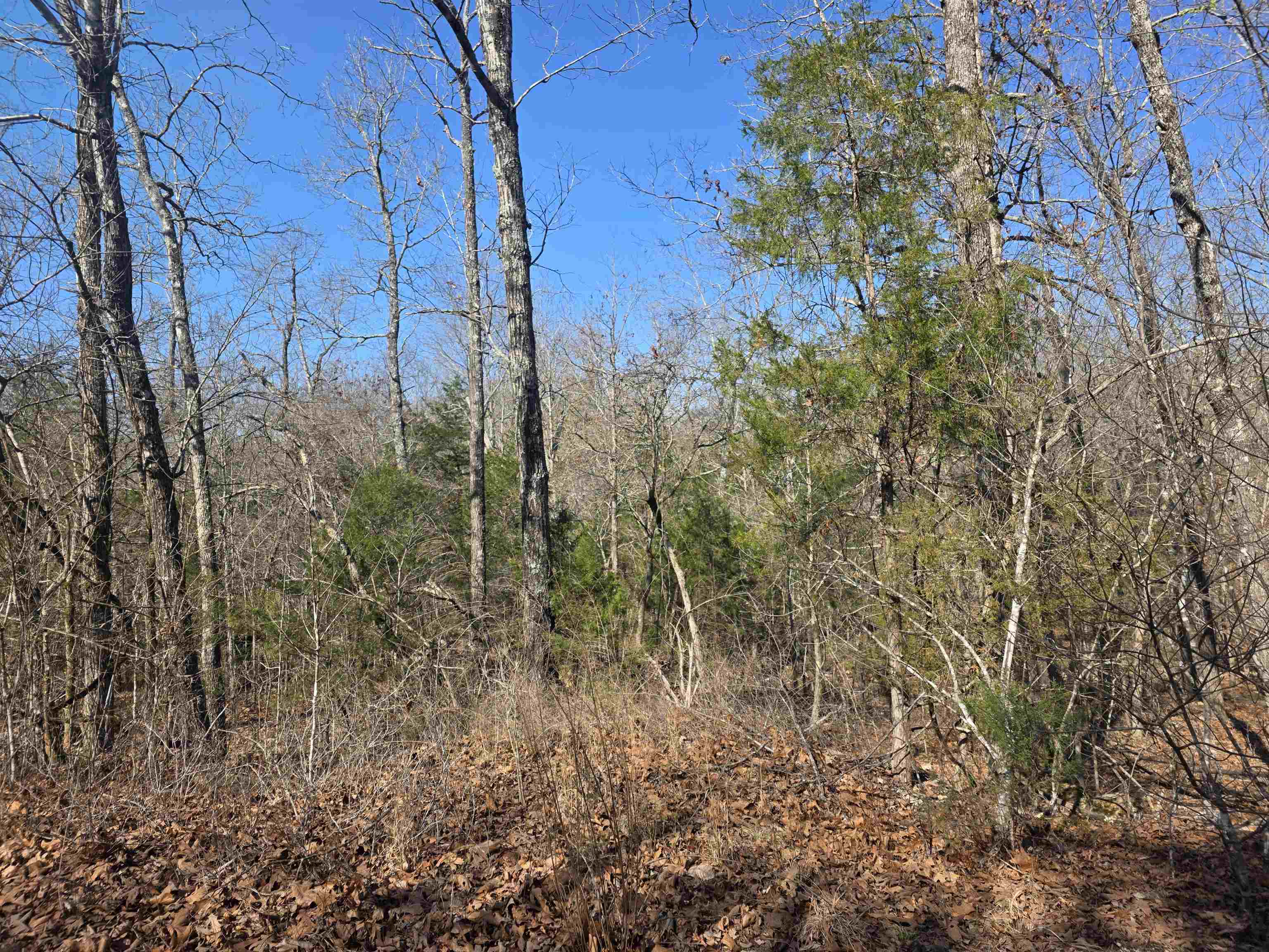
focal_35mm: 23
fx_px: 843
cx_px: 634
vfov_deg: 58.9
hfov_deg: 73.9
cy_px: 476
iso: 80
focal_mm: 6.3
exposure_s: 1/2835
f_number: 1.7
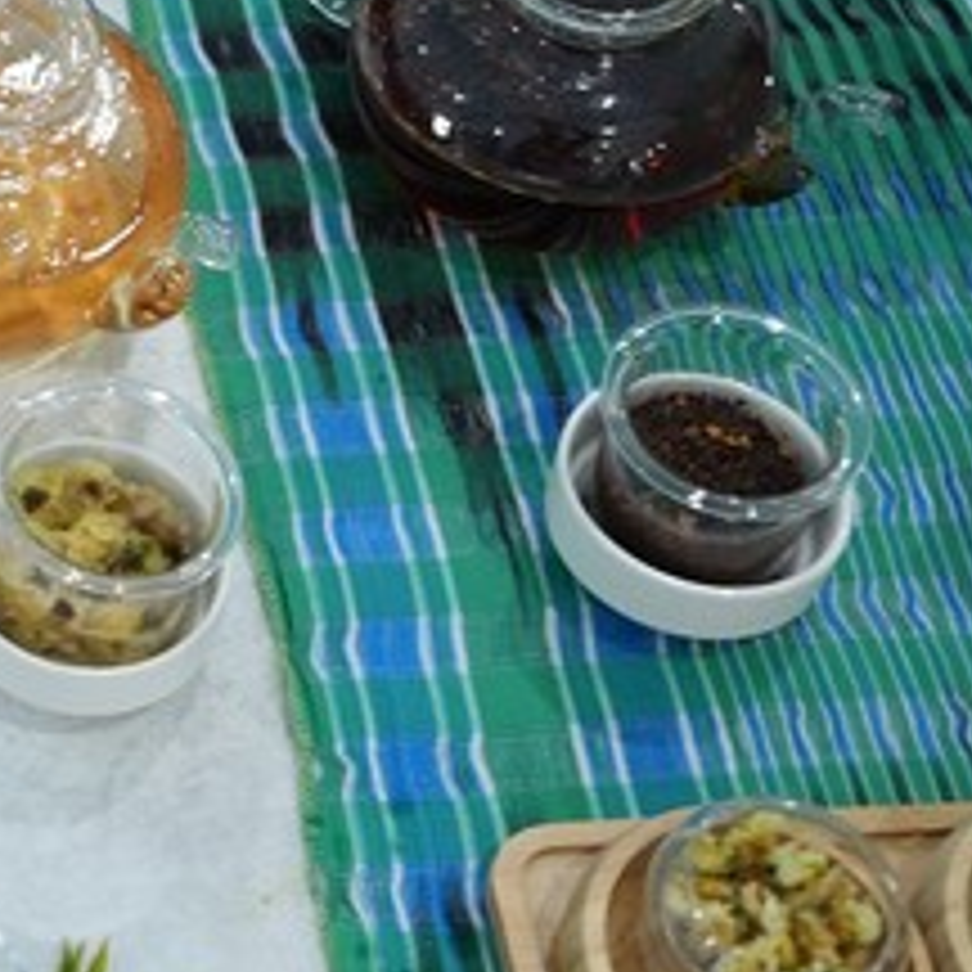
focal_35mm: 96
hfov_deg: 17.1
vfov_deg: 18.1
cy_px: 320
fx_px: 3050
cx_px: -279
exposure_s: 1/125
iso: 1600
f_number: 2.8
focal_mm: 33
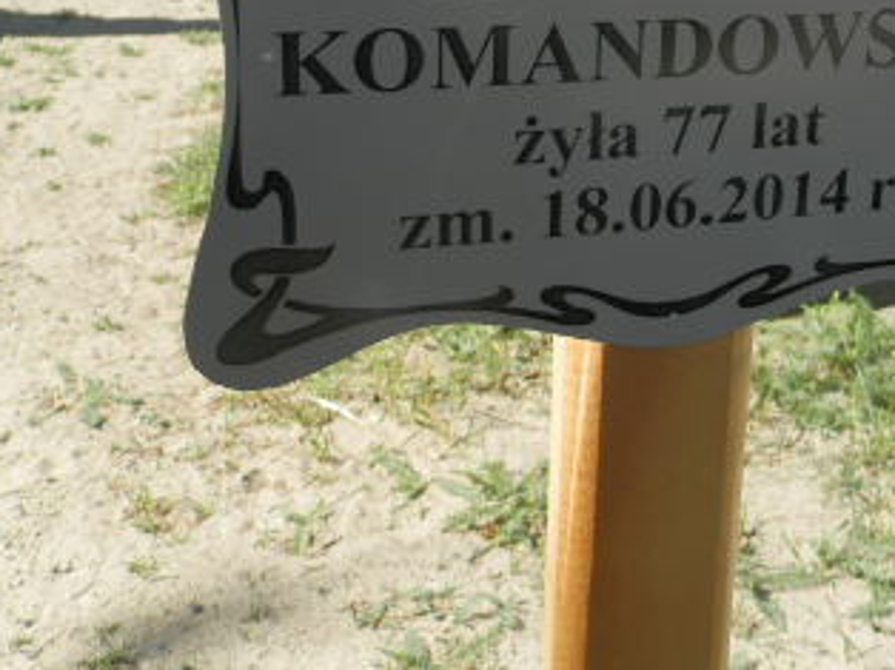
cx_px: 704
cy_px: 11
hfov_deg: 36.4
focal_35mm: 51
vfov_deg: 27.0
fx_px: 1318
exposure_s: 1/500
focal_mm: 4.5
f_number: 3.1
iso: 80
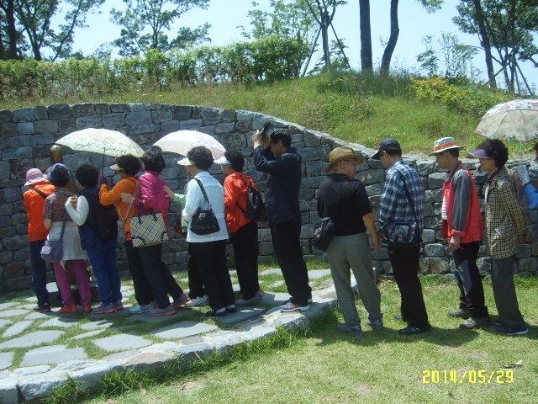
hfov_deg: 52.6
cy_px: 202
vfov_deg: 40.7
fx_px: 544
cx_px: 269
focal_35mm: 35
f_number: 5.8
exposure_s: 1/250
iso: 50
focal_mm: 5.8
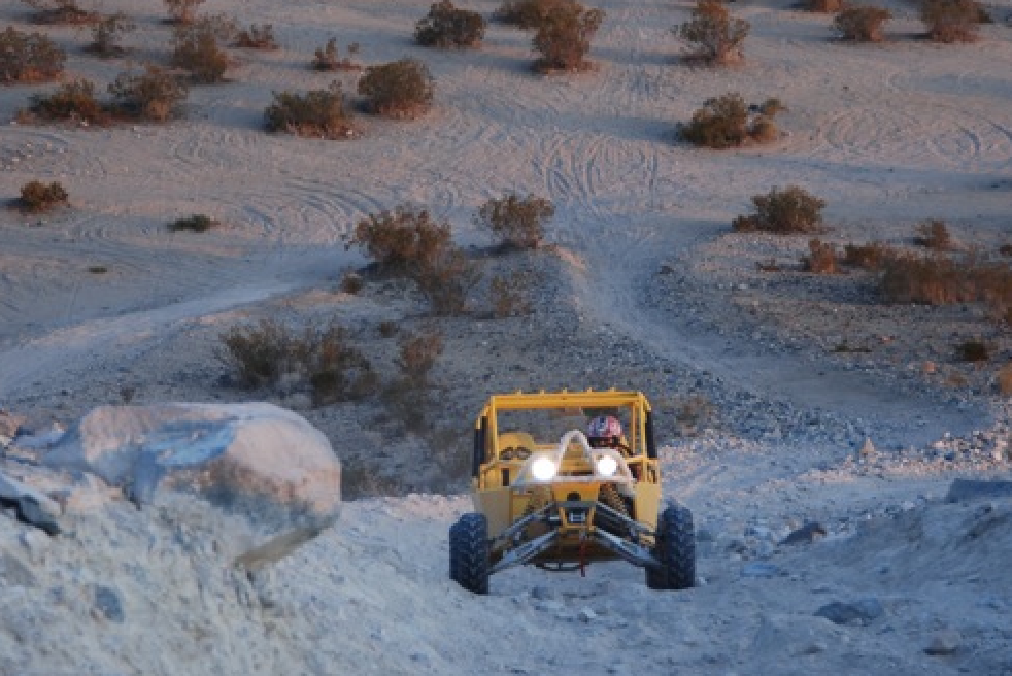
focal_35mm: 137
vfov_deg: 10.0
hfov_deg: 15.0
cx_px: 612
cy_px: 251
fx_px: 3853
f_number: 5.3
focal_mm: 70
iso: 100
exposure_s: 1/80
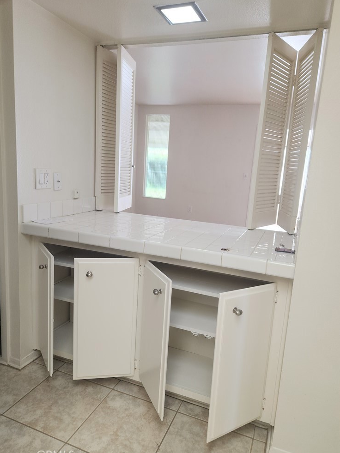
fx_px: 314
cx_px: 176
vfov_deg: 71.6
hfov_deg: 56.8
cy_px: 225
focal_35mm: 24
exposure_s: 1/60
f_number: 1.8
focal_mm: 5.4
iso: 64
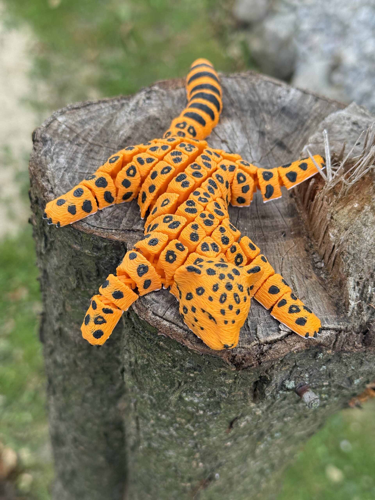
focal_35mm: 48
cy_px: 250
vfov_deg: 39.7
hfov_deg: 30.3
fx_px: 693
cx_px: 188
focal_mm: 6.76
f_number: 1.78
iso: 80
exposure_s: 1/1116
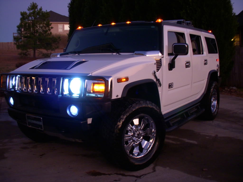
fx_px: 267
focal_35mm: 38
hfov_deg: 49.0
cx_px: 122
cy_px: 91
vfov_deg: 37.7
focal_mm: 6.3
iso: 200
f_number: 3.3
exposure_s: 1/10
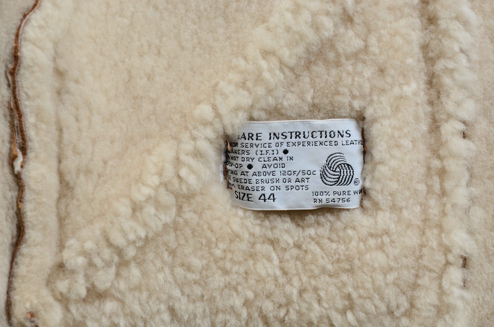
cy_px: 164
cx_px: 247
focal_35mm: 158
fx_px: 2157
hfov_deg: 13.1
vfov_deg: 8.7
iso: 160
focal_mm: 105
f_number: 8
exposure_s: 1/80
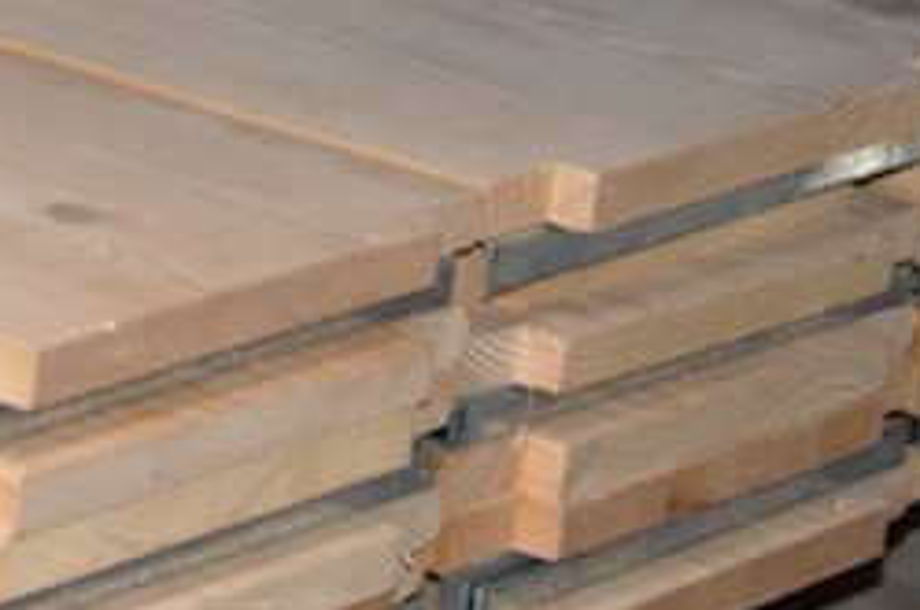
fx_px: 5152
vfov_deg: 6.8
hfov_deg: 10.2
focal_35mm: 202
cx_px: 373
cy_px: 246
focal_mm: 62
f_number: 5
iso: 2800
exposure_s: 1/60
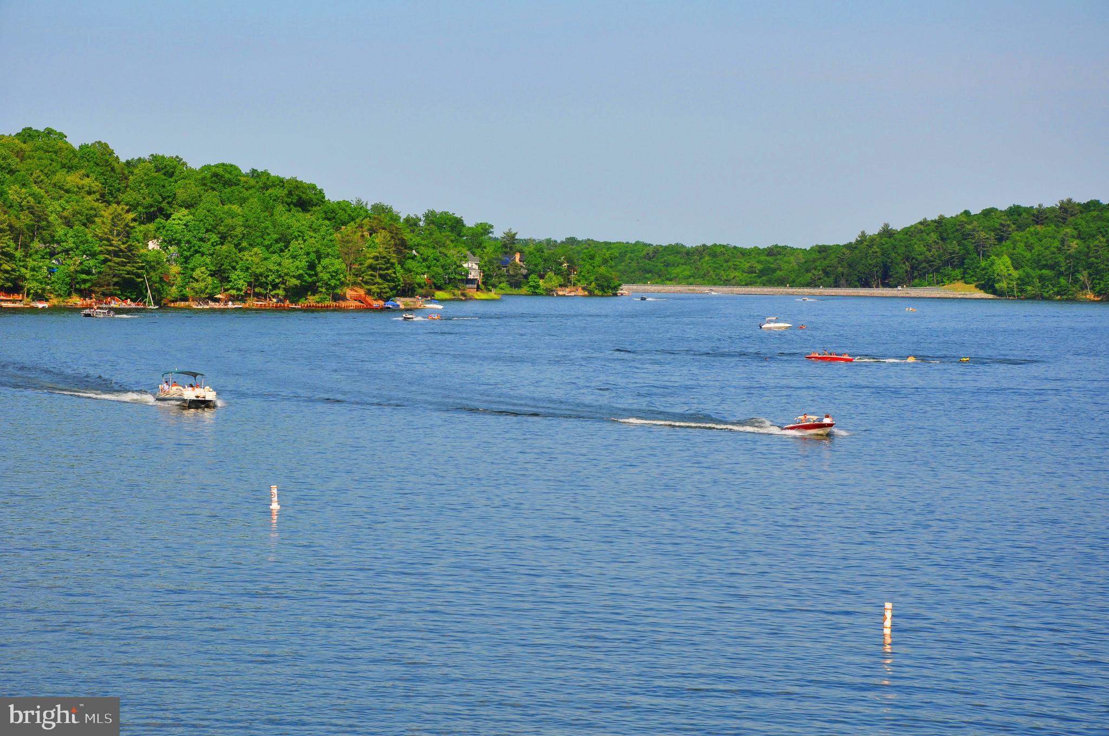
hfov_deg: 17.1
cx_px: 554
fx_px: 3692
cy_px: 368
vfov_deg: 11.4
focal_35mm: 120
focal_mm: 80
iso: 200
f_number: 10
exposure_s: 1/400
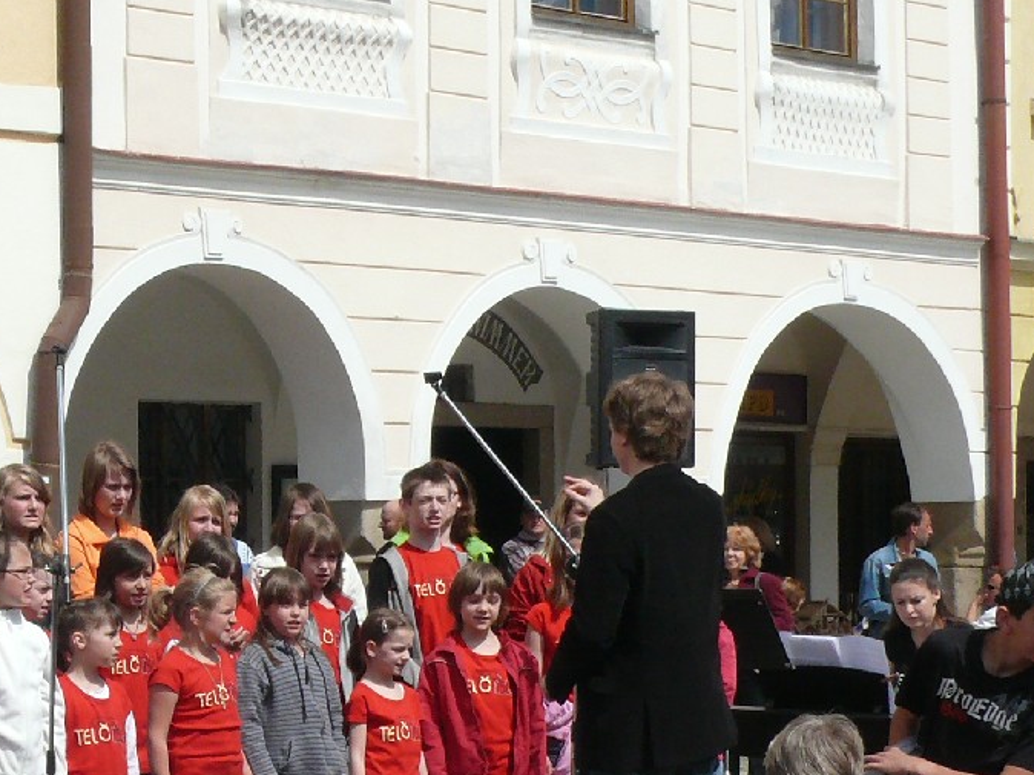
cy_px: 566
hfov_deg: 17.1
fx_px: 3404
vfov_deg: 12.9
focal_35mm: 114
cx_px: 186
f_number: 8
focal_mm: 10.5
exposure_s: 1/800
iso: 200
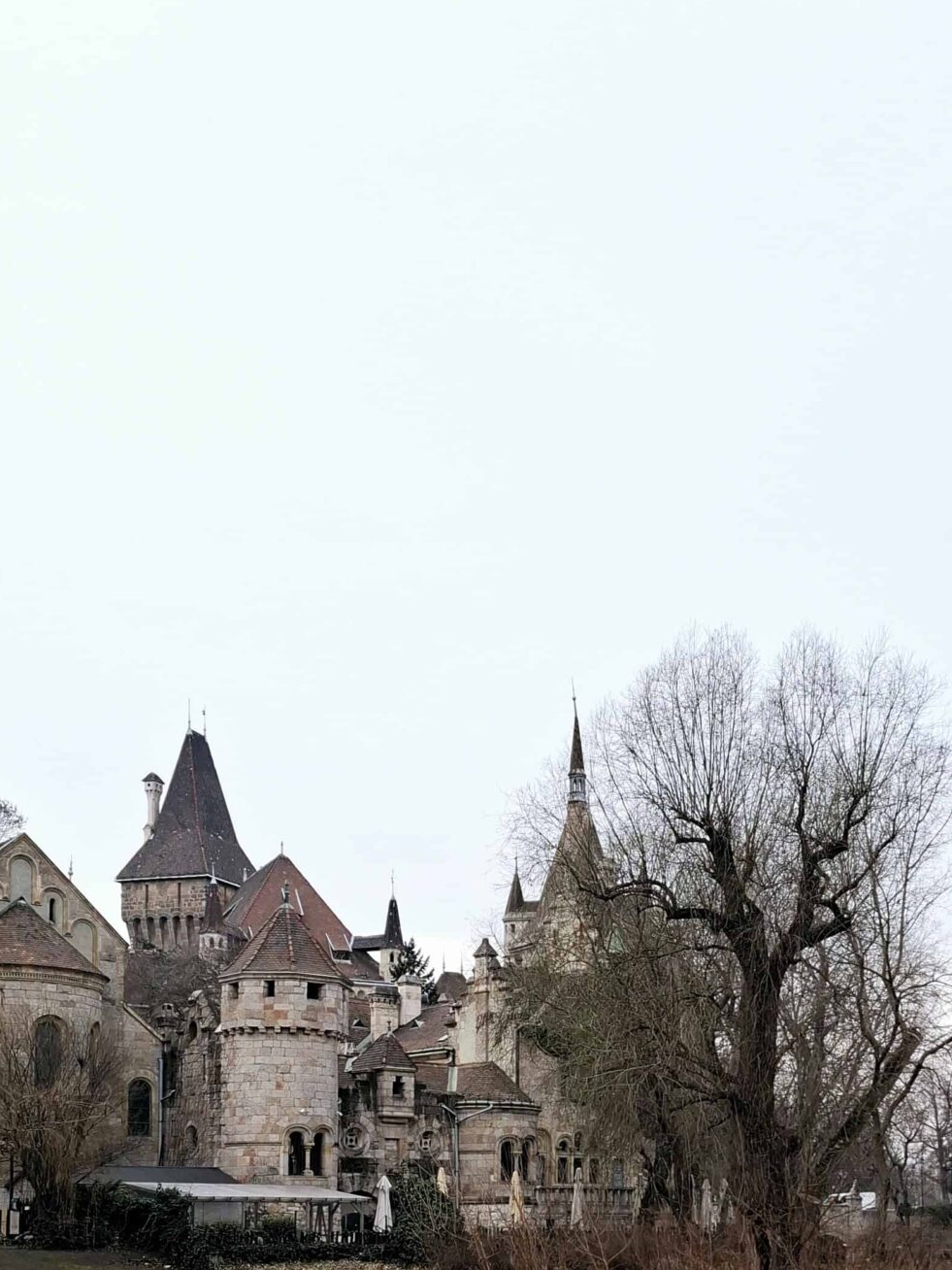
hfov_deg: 31.8
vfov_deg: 38.9
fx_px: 1650
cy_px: 1161
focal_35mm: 45
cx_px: 681
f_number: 1.8
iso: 50
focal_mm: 5.5
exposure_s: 1/714
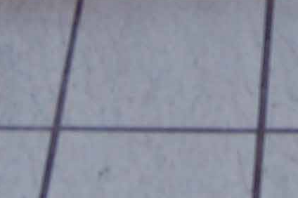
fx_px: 2023
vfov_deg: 5.3
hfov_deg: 8.3
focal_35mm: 245
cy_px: -408
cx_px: 389
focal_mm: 23
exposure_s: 1/40
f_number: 3.8
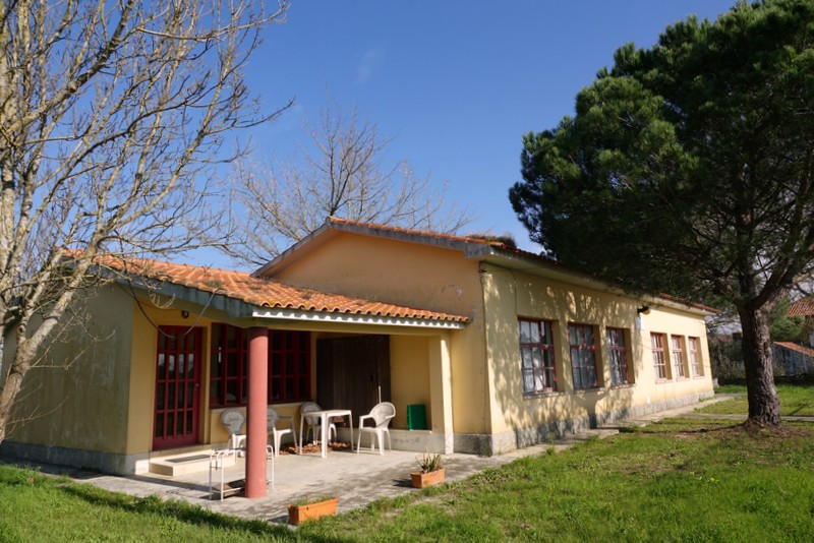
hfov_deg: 73.7
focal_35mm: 24
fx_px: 543
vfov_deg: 53.2
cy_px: 272
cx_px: 407
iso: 100
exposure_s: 1/800
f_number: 4
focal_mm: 8.8
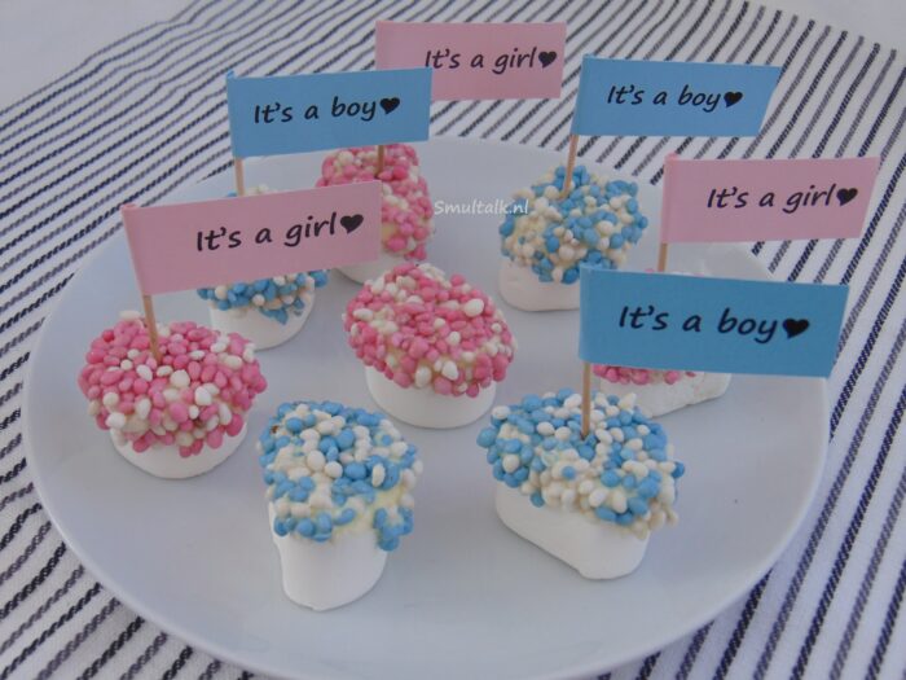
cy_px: 340
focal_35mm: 42
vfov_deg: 34.3
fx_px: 1099
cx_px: 453
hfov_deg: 44.8
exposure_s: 1/60
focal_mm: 7.6
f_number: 3.3
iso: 80
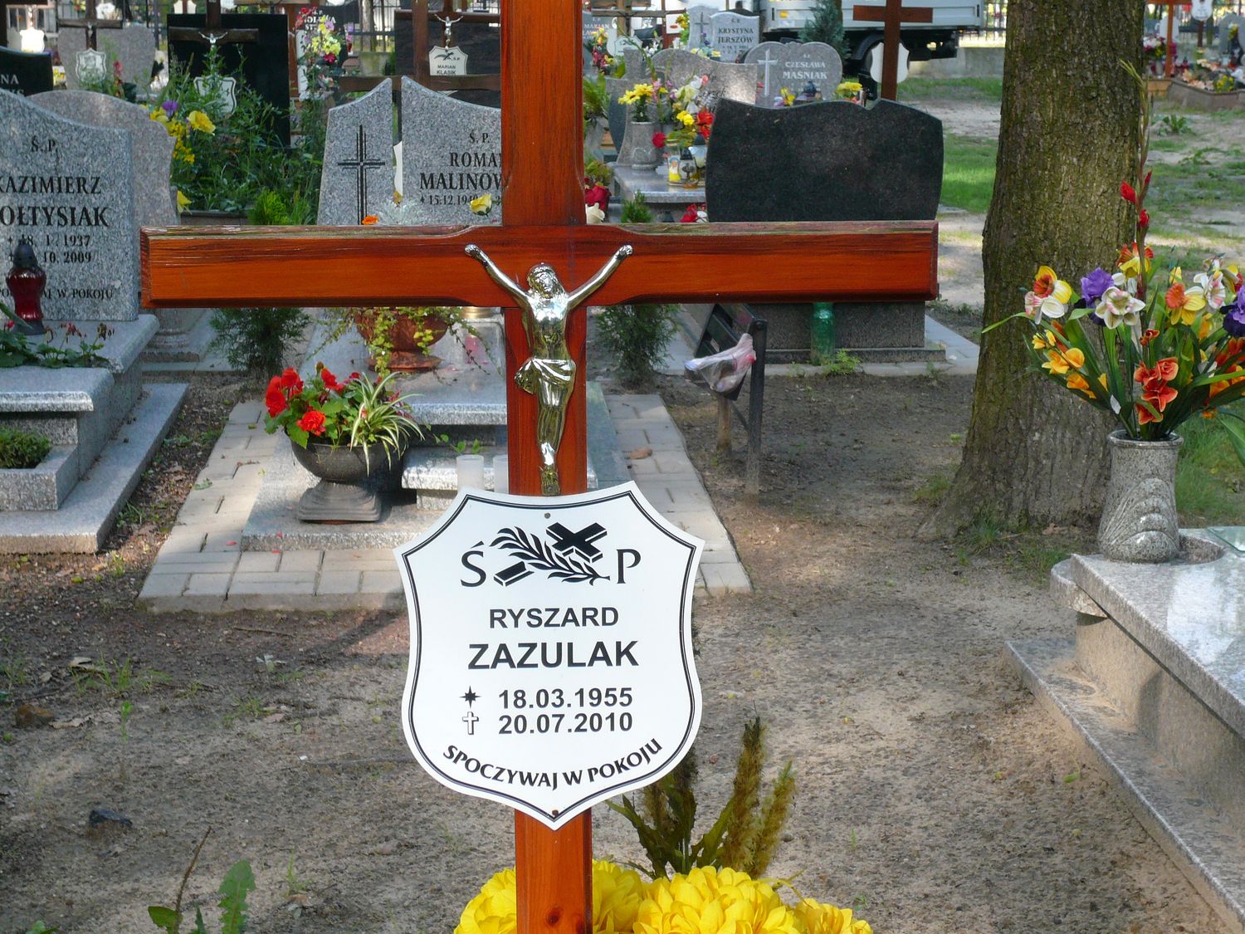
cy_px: 467
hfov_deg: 30.7
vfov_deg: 23.3
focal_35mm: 63
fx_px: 2266
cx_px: 622
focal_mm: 10.3
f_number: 4.1
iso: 100
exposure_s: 1/100
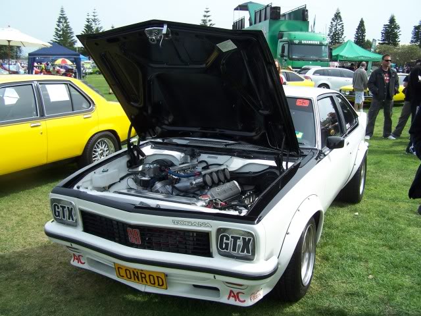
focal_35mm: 38
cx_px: 210
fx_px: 462
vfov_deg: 37.7
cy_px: 158
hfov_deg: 49.0
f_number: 2.8
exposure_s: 1/1000
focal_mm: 6.3
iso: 80
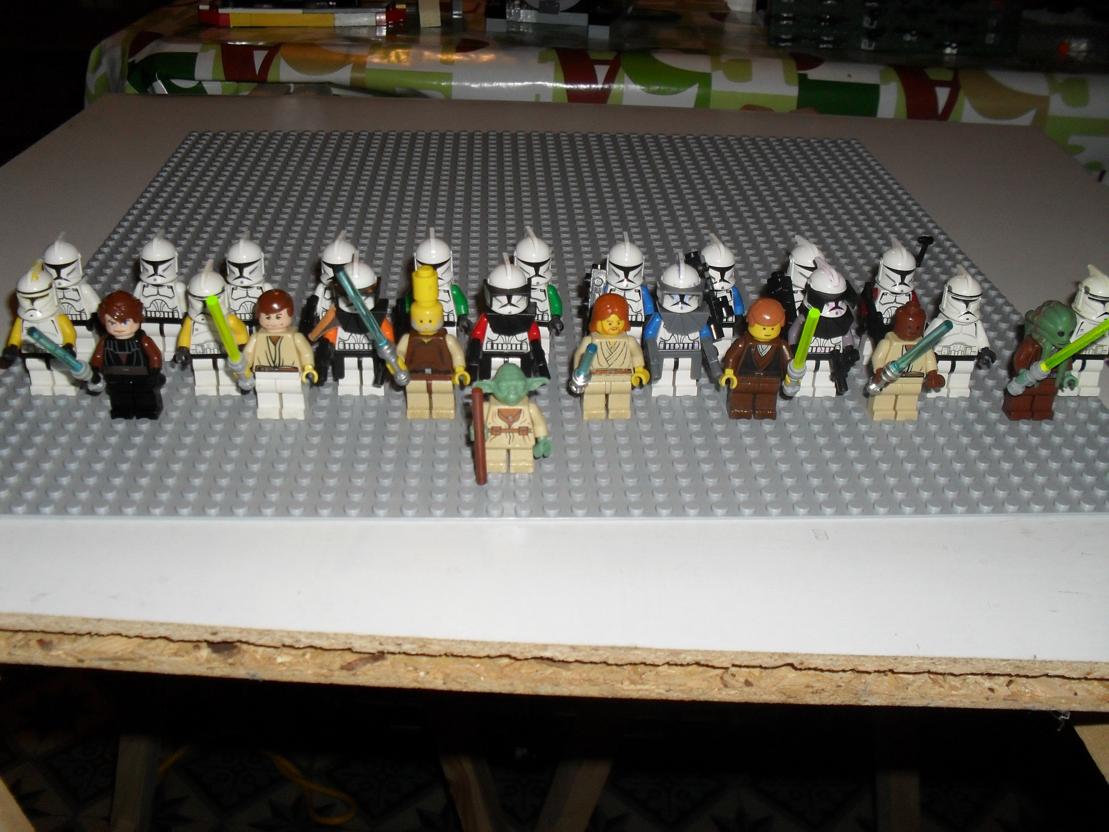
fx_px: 1121
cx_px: 554
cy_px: 416
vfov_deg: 40.7
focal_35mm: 35
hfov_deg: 52.6
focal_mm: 6.3
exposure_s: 1/45
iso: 200
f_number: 3.2
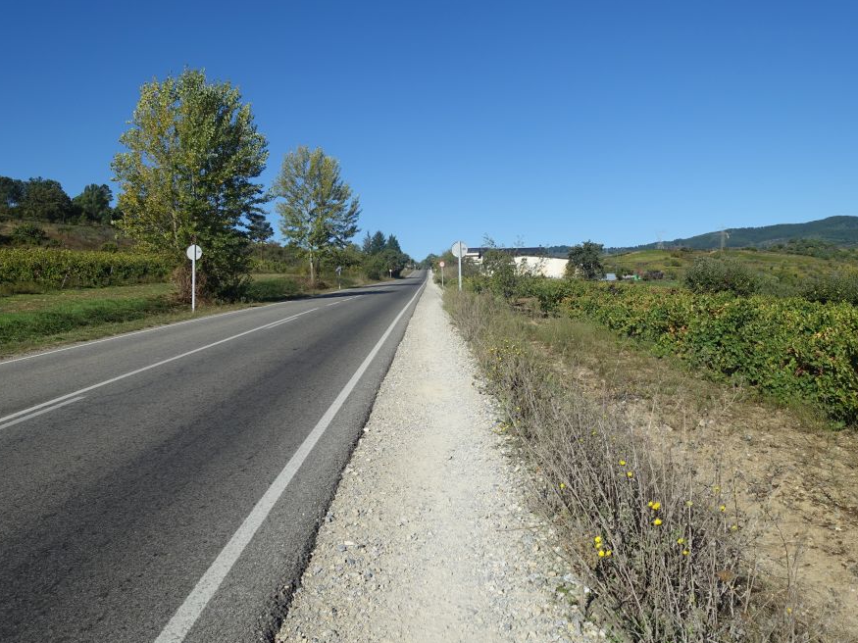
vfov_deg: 51.3
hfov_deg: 65.3
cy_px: 331
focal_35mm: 27
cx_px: 427
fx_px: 669
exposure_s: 1/160
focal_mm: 8.8
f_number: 4
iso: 125
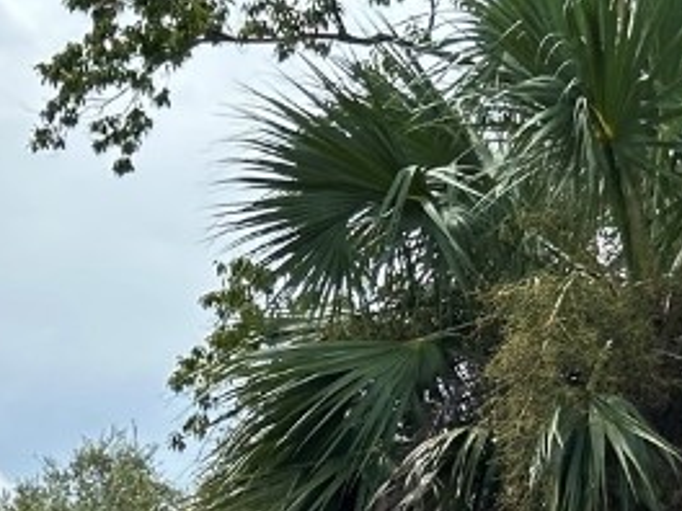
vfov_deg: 7.7
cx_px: -230
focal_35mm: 186
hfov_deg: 10.4
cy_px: 945
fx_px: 3665
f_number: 1.78
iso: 64
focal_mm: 6.86
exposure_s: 1/3257
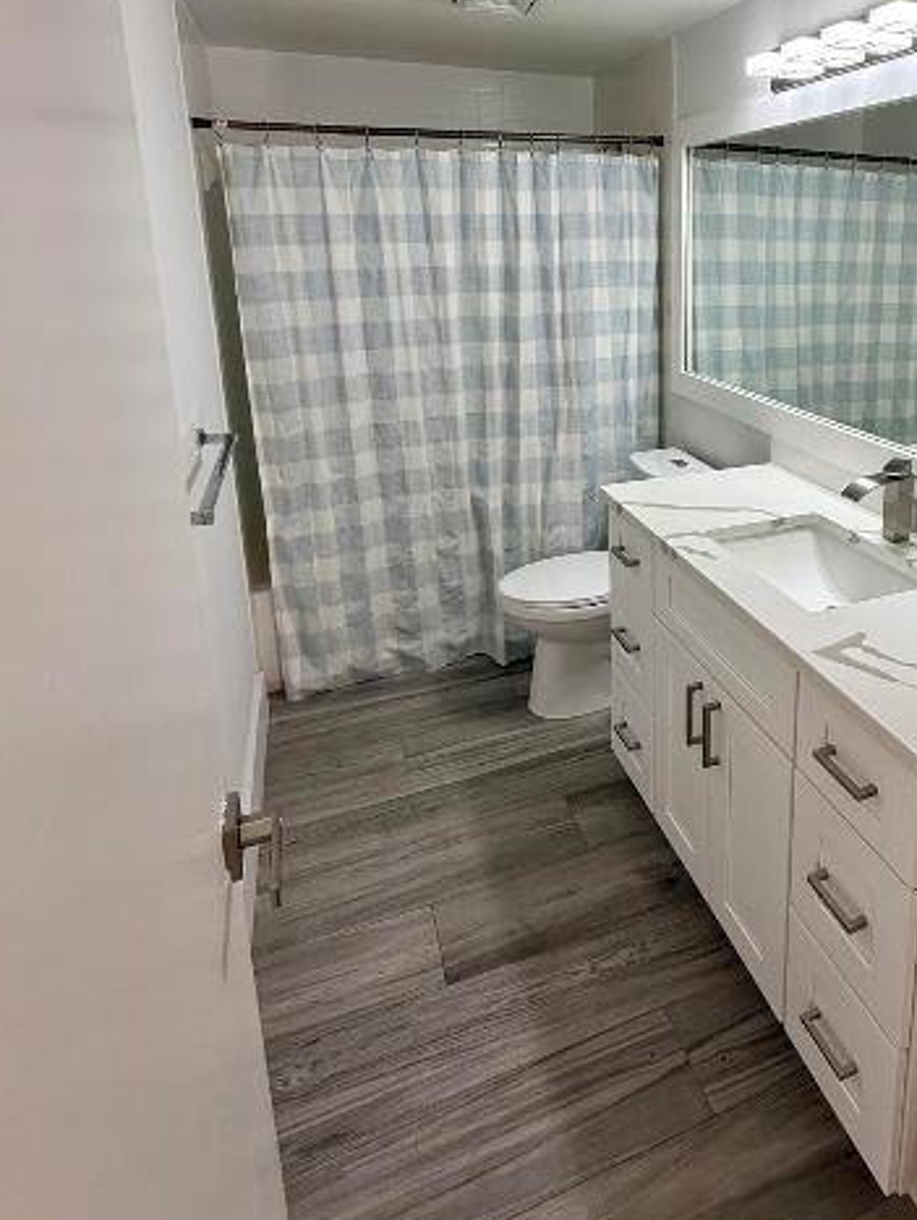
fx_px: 811
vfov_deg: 72.0
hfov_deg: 56.5
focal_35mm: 23
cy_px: 421
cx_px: 671
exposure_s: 1/99
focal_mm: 2.22
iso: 100
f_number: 2.2
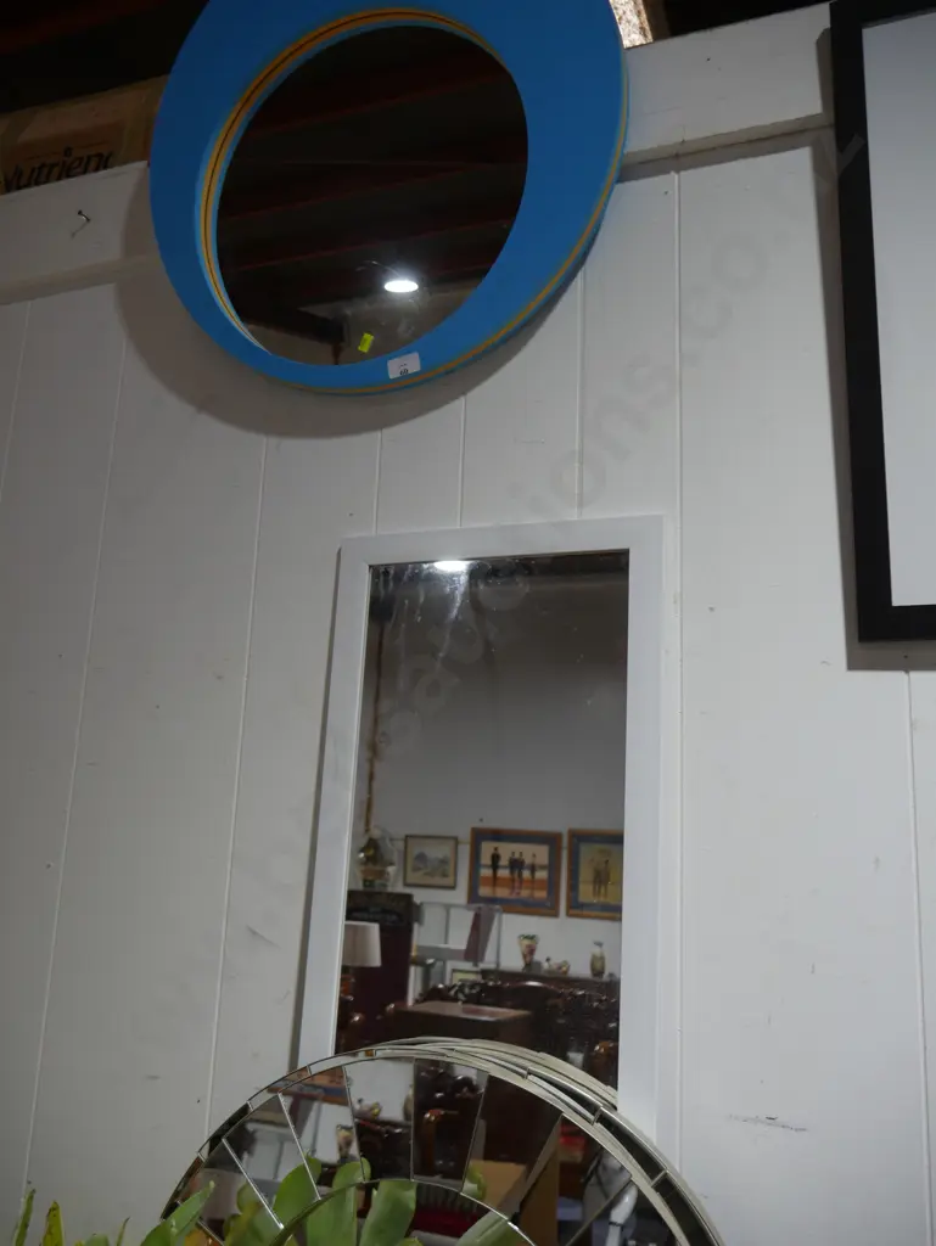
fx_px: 1009
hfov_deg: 49.8
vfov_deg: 63.4
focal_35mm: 28
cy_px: 623
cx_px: 468
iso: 200
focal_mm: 14
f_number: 3.5
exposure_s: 1/80
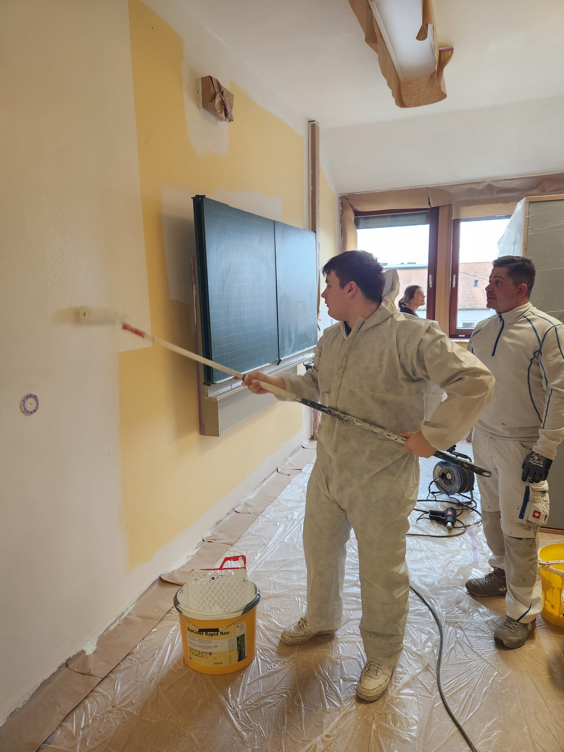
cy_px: 376
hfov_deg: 58.9
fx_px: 500
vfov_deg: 73.9
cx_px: 282
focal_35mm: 23
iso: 250
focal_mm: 5.4
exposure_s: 1/100
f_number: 1.8
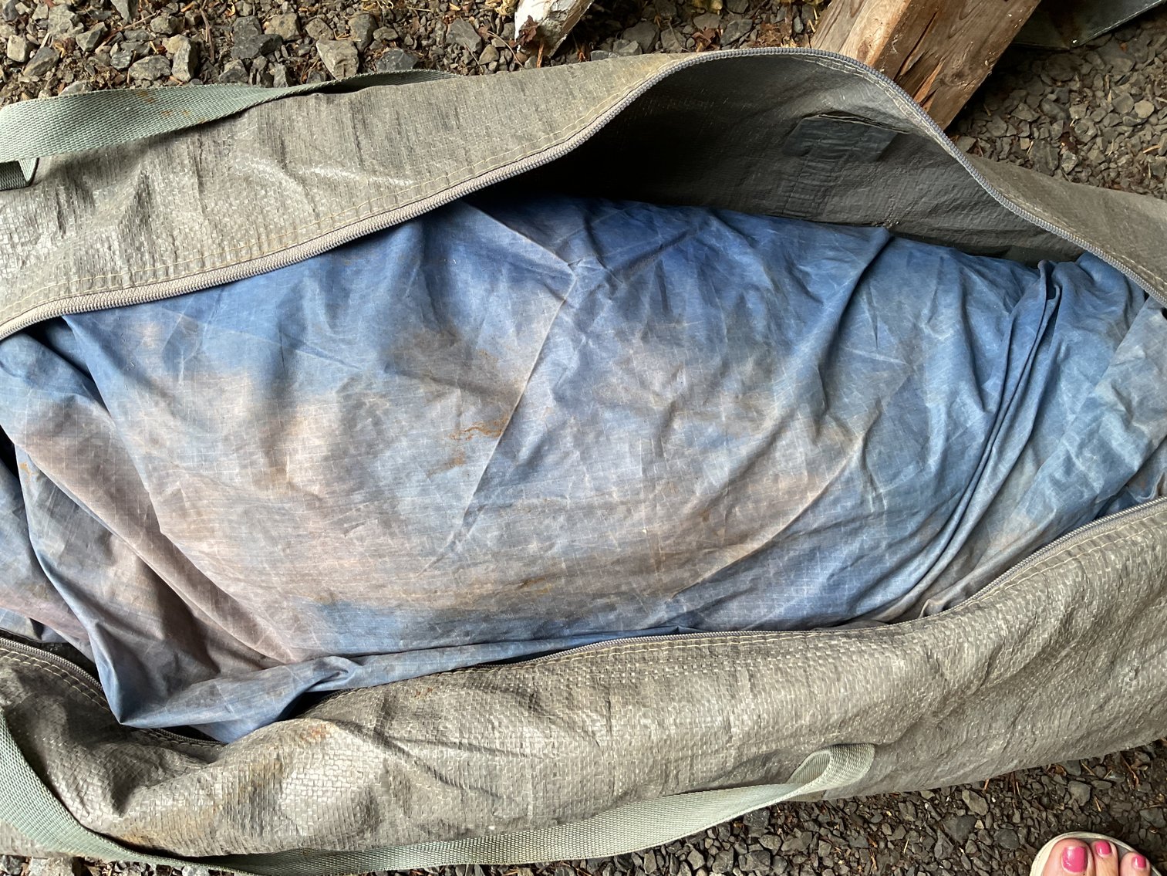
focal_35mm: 29
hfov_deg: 61.7
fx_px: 978
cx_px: 584
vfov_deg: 48.2
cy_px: 438
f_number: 1.8
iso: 50
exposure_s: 1/120
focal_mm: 3
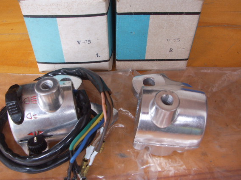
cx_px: 108
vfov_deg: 32.9
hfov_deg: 42.9
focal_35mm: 44
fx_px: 306
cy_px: 92
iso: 100
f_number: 3.5
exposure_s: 1/45
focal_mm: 6.6
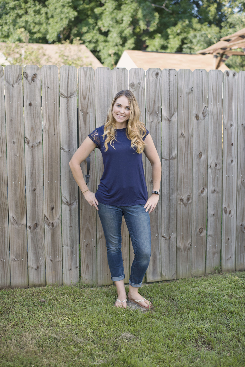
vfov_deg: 39.6
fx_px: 510
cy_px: 184
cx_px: 122
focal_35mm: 50
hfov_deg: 27.0
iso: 800
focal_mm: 50
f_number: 2.8
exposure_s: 1/2500
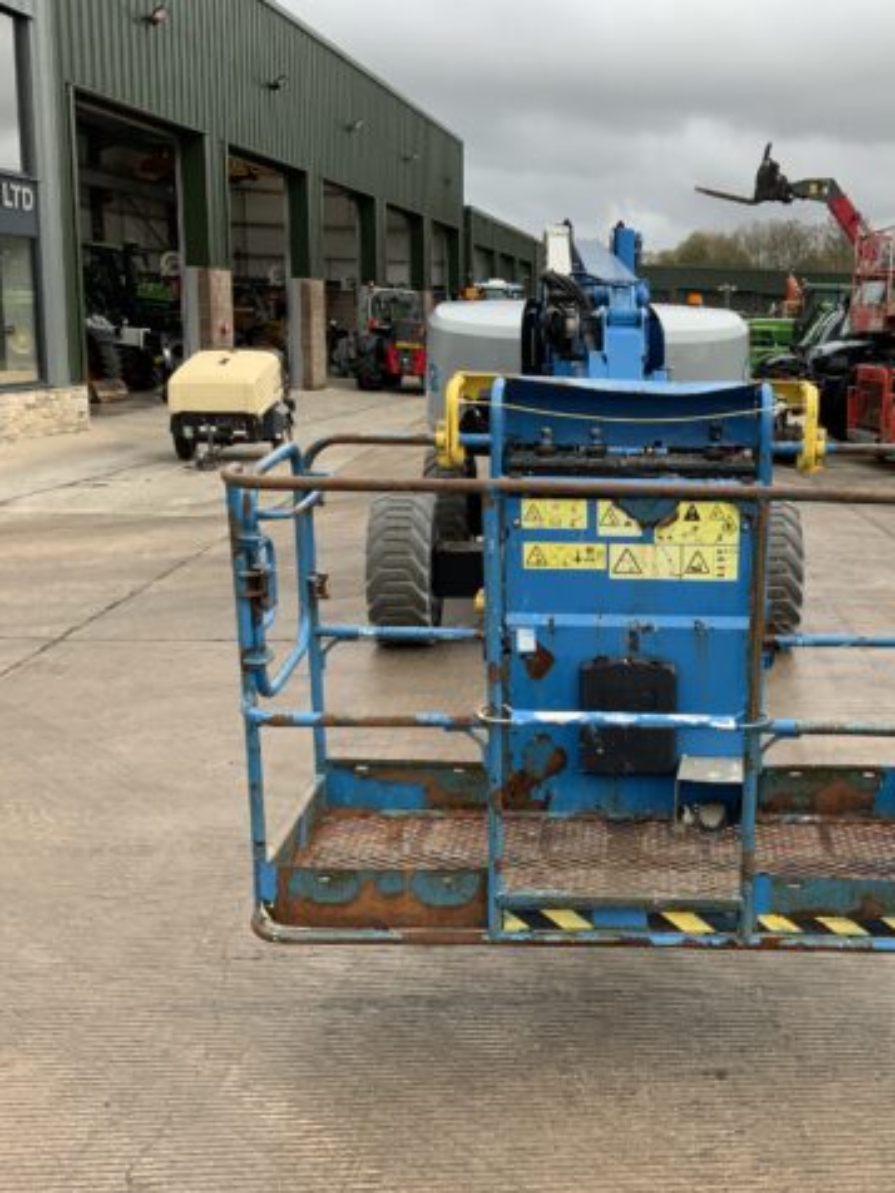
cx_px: 674
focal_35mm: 39
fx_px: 1344
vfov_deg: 47.9
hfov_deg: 36.0
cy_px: 599
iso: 16
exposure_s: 1/316
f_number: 1.8
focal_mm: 3
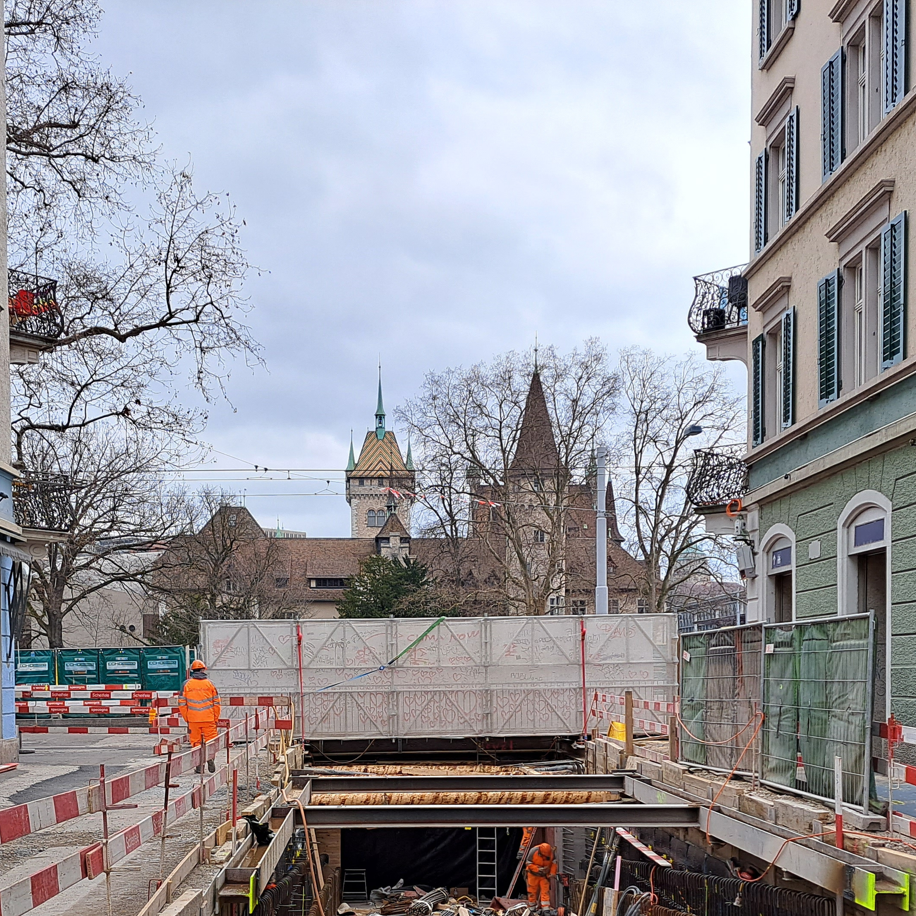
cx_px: 376
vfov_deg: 35.5
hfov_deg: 36.7
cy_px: 744
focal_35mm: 46
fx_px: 1377
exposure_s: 1/485
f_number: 1.8
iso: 50
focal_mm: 5.23
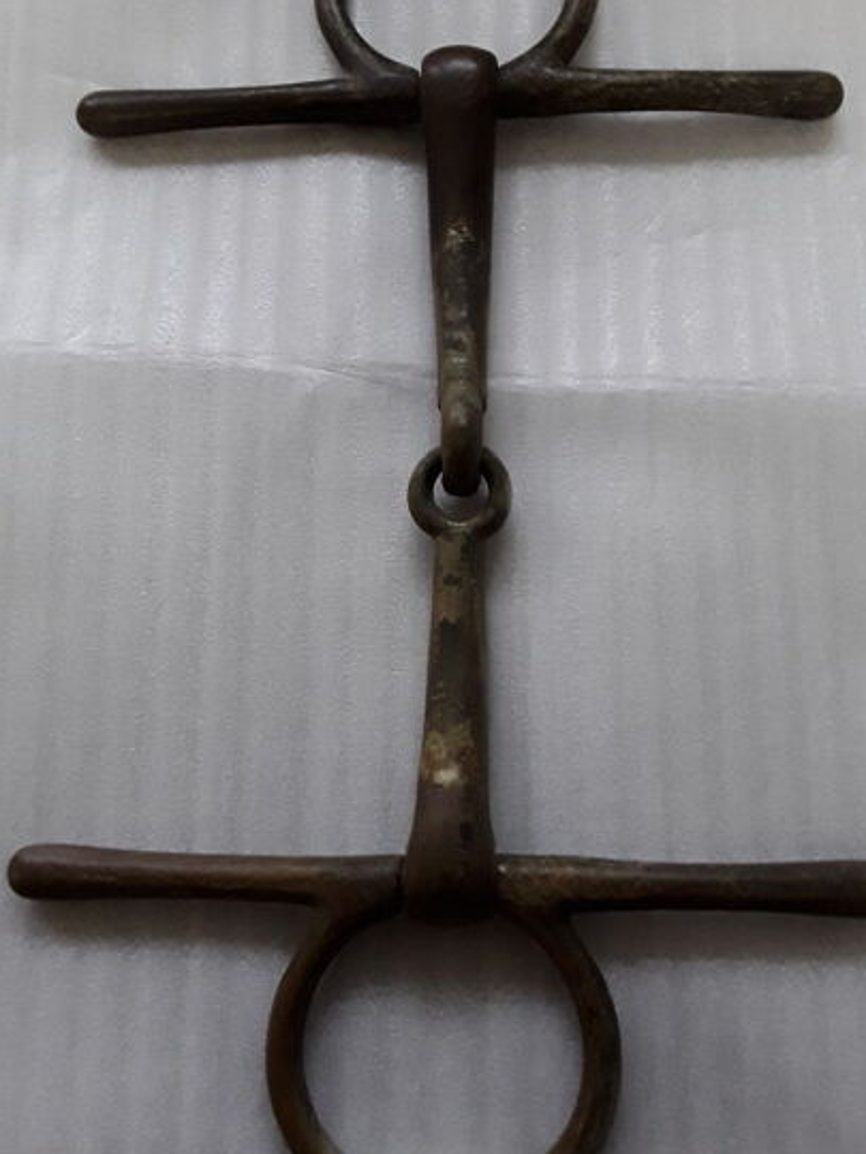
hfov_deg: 44.2
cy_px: 526
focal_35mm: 32
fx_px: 1067
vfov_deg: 56.7
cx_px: 443
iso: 160
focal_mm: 2.91
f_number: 1.9
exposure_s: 1/25
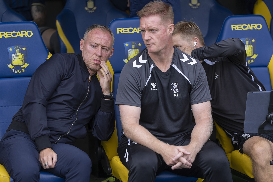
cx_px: 136
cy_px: 91
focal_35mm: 173
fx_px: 1312
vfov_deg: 7.9
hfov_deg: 11.9
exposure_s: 1/1600
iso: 500
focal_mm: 173
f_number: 2.8
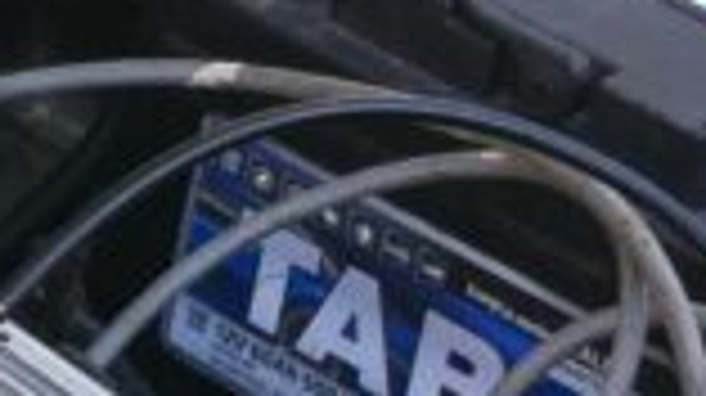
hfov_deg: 8.4
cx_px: -526
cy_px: 466
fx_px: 4657
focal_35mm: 249
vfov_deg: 4.8
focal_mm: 3.85
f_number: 2.8
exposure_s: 1/60
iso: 80
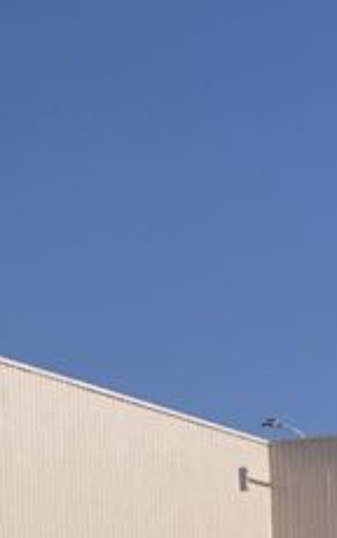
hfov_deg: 7.3
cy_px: 1029
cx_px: 896
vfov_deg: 11.6
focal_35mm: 165
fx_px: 2422
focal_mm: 3.99
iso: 20
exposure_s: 1/3690
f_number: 1.8
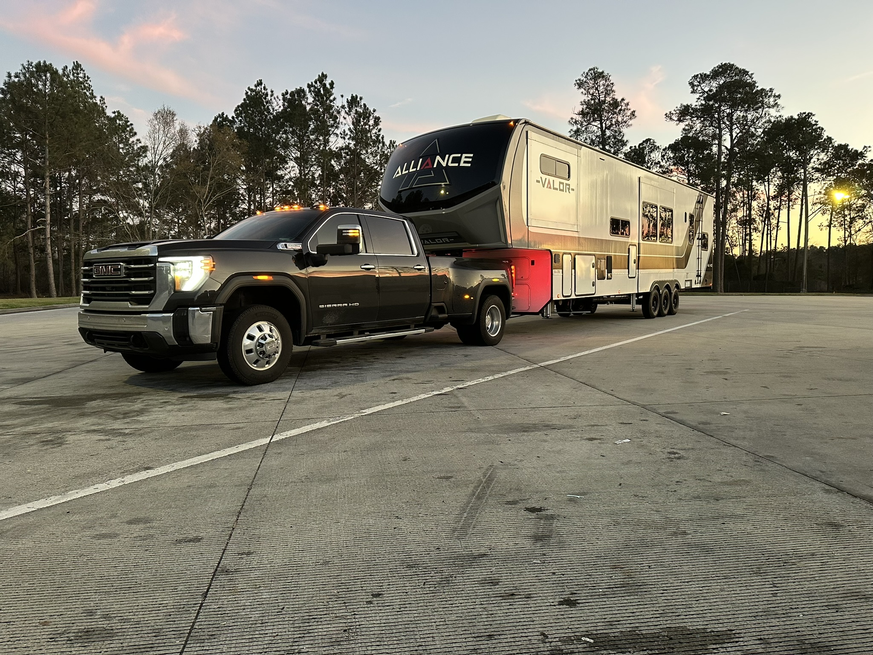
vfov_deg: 56.8
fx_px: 605
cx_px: 436
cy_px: 328
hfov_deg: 71.6
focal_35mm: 24
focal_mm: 6.86
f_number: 1.78
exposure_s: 1/49
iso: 250
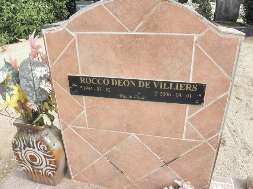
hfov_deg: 65.3
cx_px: 126
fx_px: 197
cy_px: 94
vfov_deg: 51.4
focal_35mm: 27
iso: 200
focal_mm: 4.83
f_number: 5.6
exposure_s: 1/640
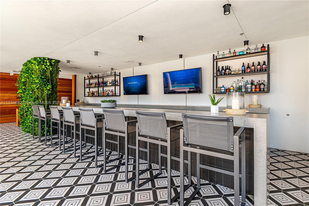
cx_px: 154
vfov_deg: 73.7
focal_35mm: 16
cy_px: 103
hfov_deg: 96.7
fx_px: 137
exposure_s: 1/200
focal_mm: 16
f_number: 8
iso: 400
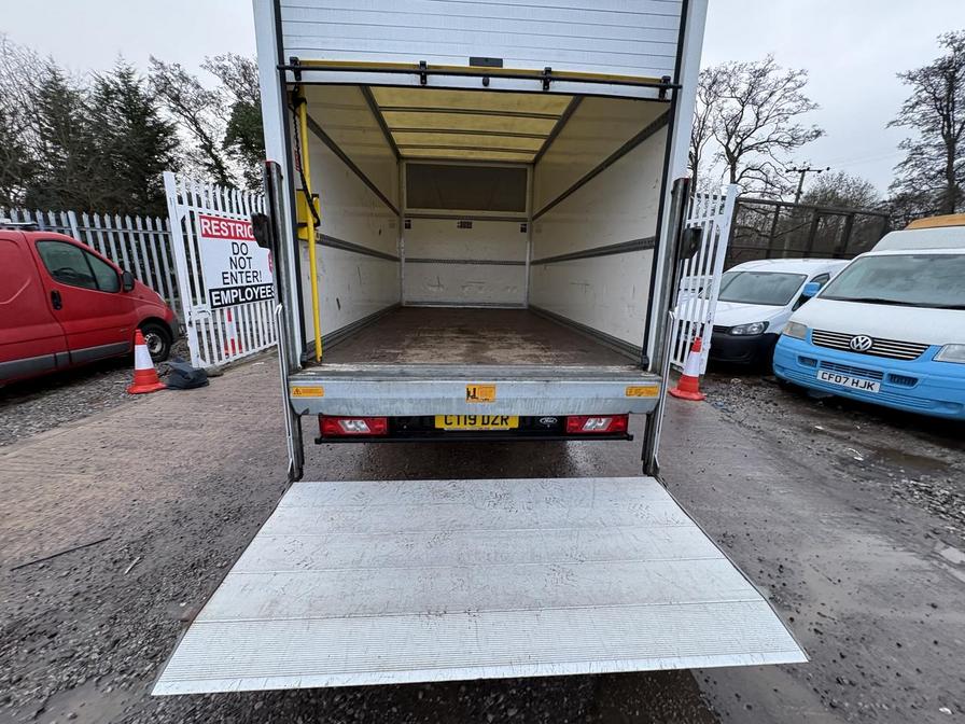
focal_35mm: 14
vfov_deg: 85.7
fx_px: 390
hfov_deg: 102.1
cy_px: 362
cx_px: 482
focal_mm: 2.22
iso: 160
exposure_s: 1/99
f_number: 2.2
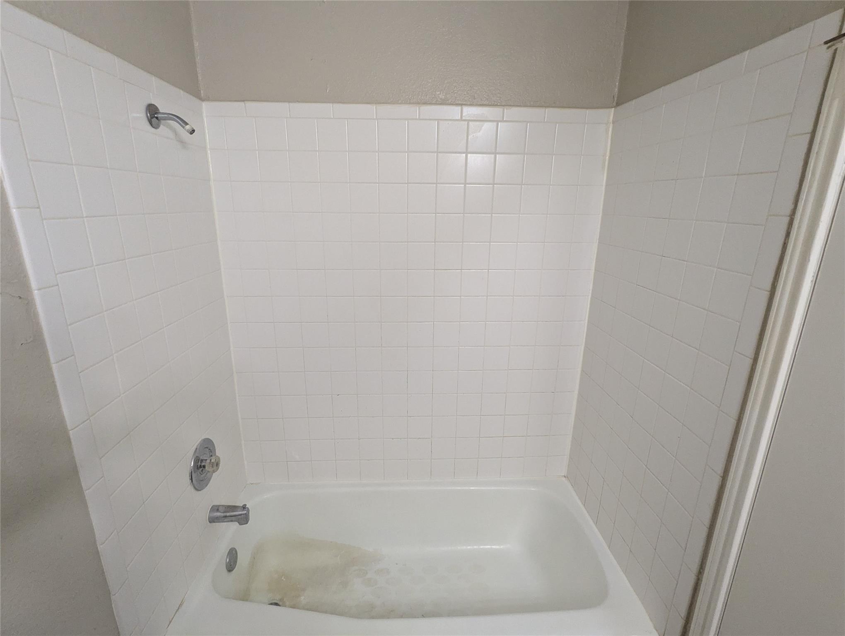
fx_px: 391
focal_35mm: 16
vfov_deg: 78.2
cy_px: 318
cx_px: 422
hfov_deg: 94.4
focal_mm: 2.35
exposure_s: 1/40
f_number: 2.2
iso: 194
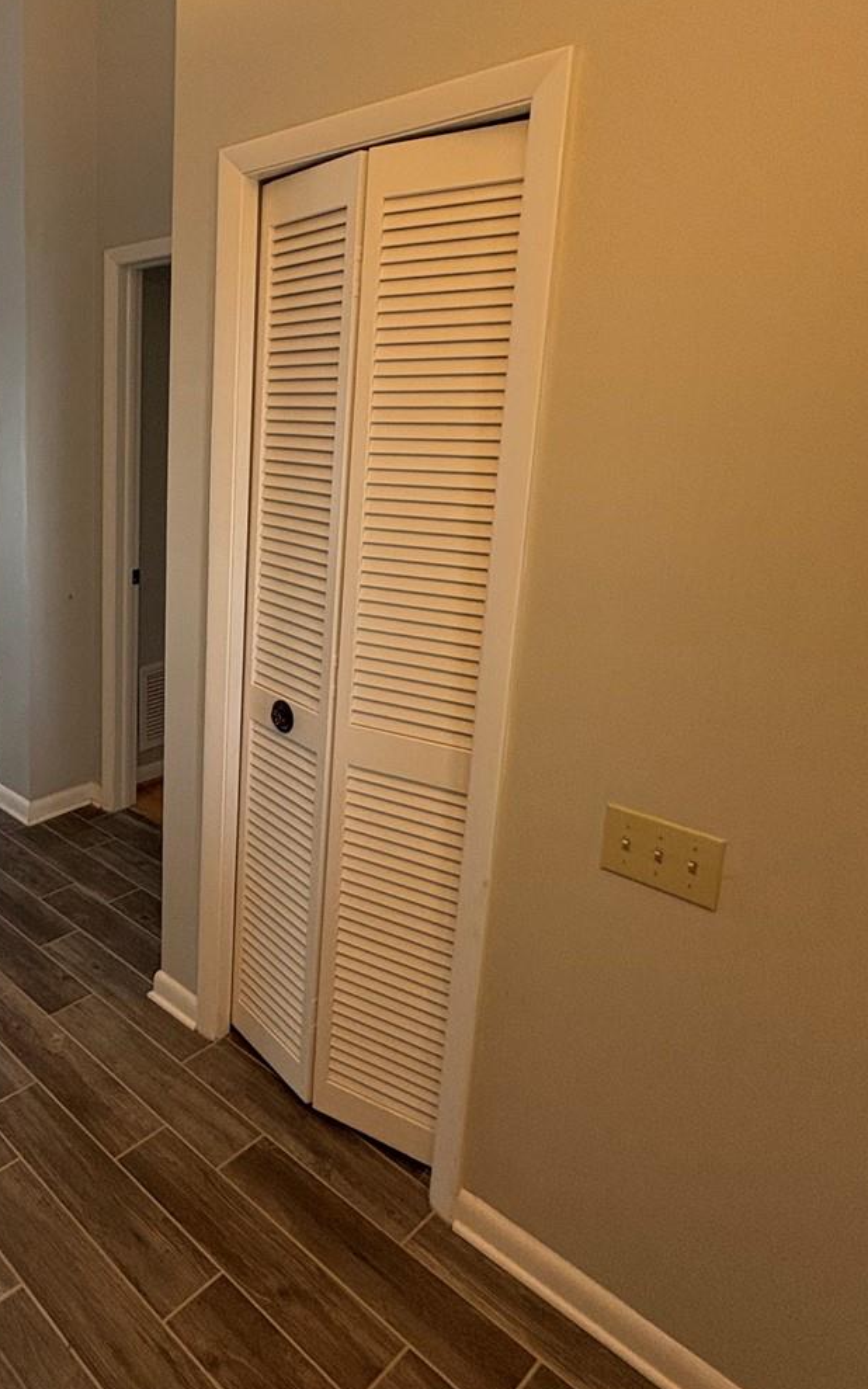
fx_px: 909
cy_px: 579
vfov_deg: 74.2
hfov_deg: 45.7
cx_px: 70
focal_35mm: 24
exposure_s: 1/120
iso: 250
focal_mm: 2.22
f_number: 2.2
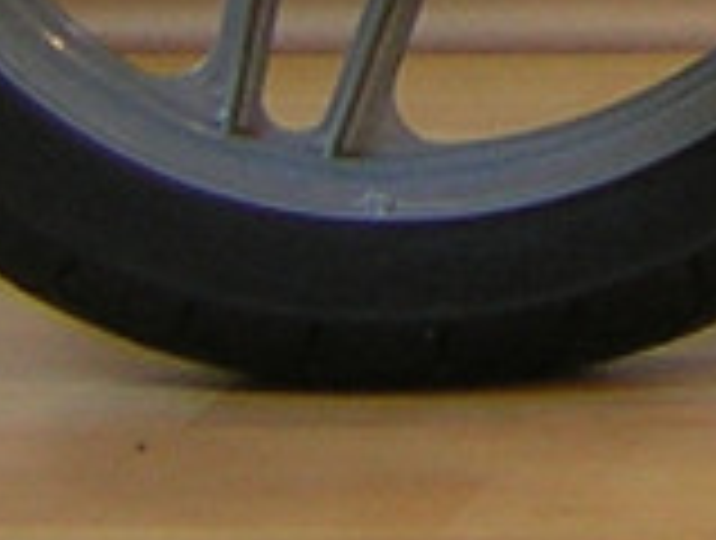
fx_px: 4996
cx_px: 1898
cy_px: -1102
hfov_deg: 7.5
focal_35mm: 241
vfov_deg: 5.8
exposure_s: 1/11.6
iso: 50
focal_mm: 4.7
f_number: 2.6
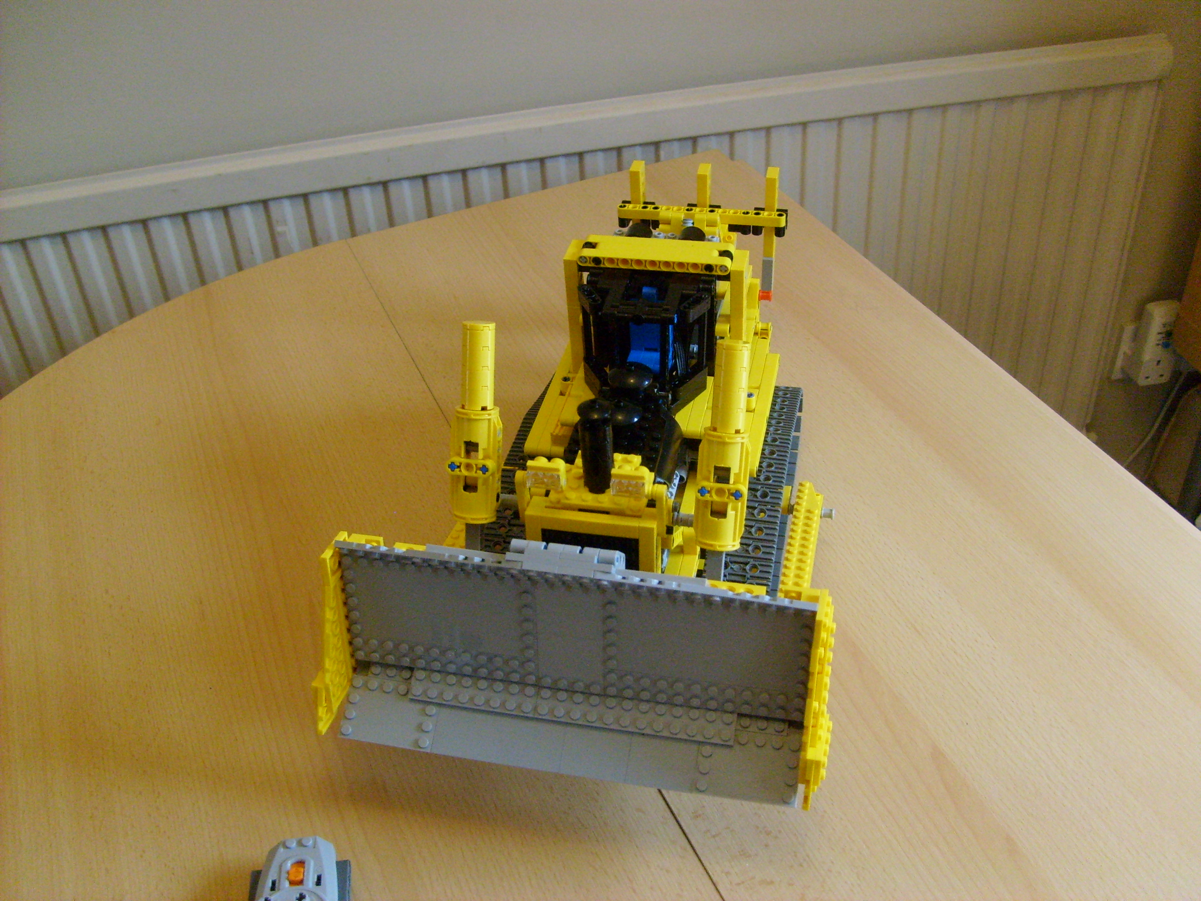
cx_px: 600
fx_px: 1214
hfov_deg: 52.6
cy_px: 450
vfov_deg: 40.7
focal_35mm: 35
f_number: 2.8
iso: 200
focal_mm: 5.8
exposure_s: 1/30
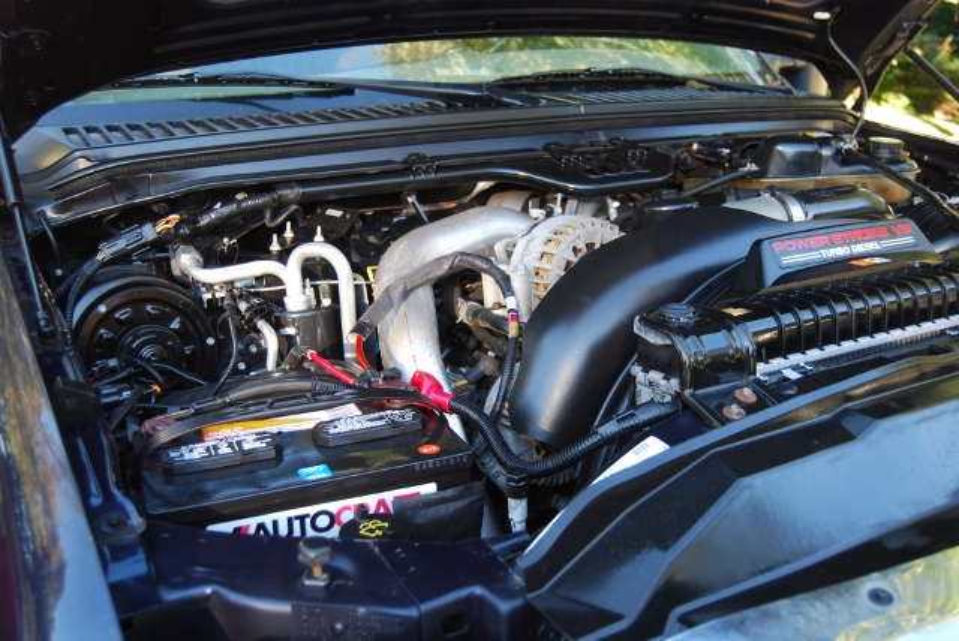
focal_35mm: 36
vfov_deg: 36.9
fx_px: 960
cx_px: 480
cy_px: 320
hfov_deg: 53.1
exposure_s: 1/50
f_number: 4
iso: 200
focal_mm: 24
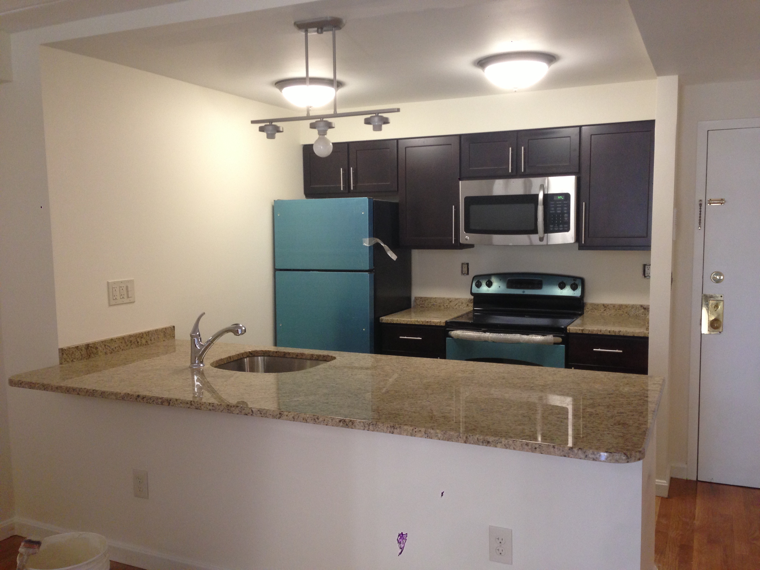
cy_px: 285
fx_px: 725
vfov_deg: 42.9
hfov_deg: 55.4
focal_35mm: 33
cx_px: 380
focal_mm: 4.13
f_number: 2.4
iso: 125
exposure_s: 1/20
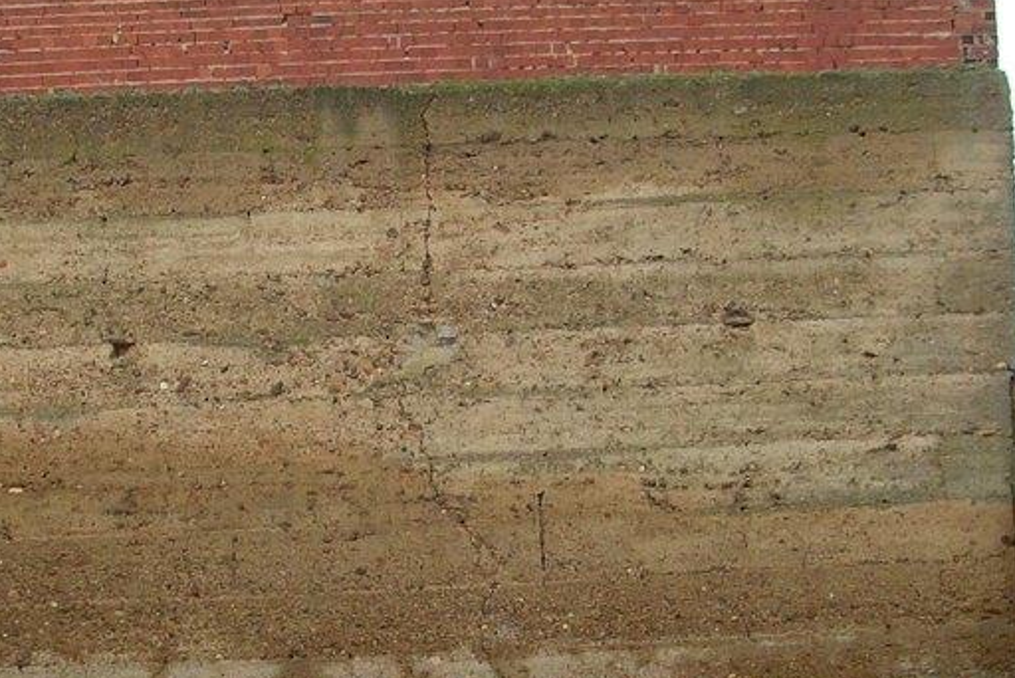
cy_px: 452
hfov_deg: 25.6
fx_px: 2229
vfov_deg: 17.3
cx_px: 369
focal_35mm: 79
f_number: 2.8
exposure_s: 1/138
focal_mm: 5.8
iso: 50
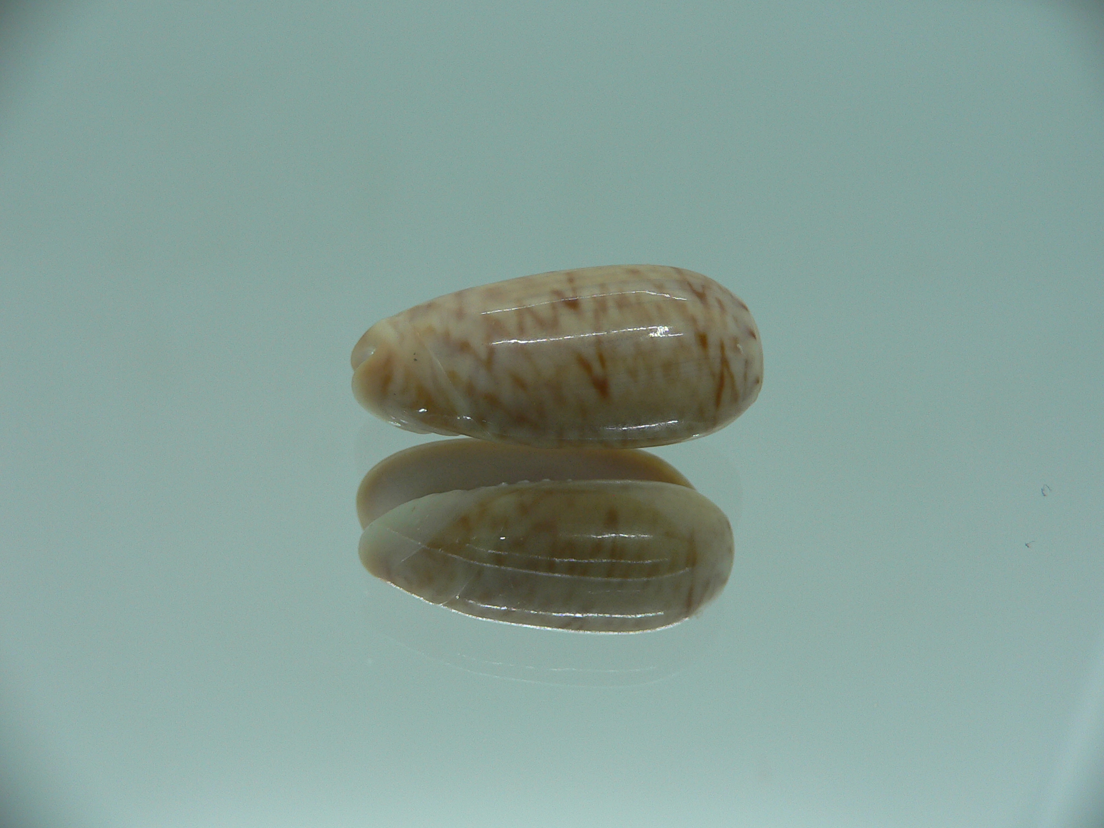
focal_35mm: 35
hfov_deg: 52.6
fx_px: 1116
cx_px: 552
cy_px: 414
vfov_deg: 40.7
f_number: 2.8
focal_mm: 4.6
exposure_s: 1/60
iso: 80
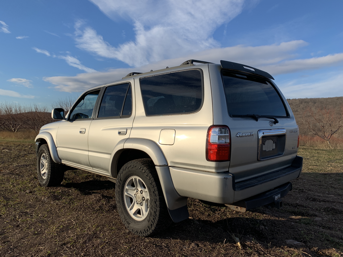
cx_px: 172
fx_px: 258
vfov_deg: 53.1
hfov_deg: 67.3
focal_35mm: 26
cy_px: 128
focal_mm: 4.25
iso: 25
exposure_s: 1/3401
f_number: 1.8
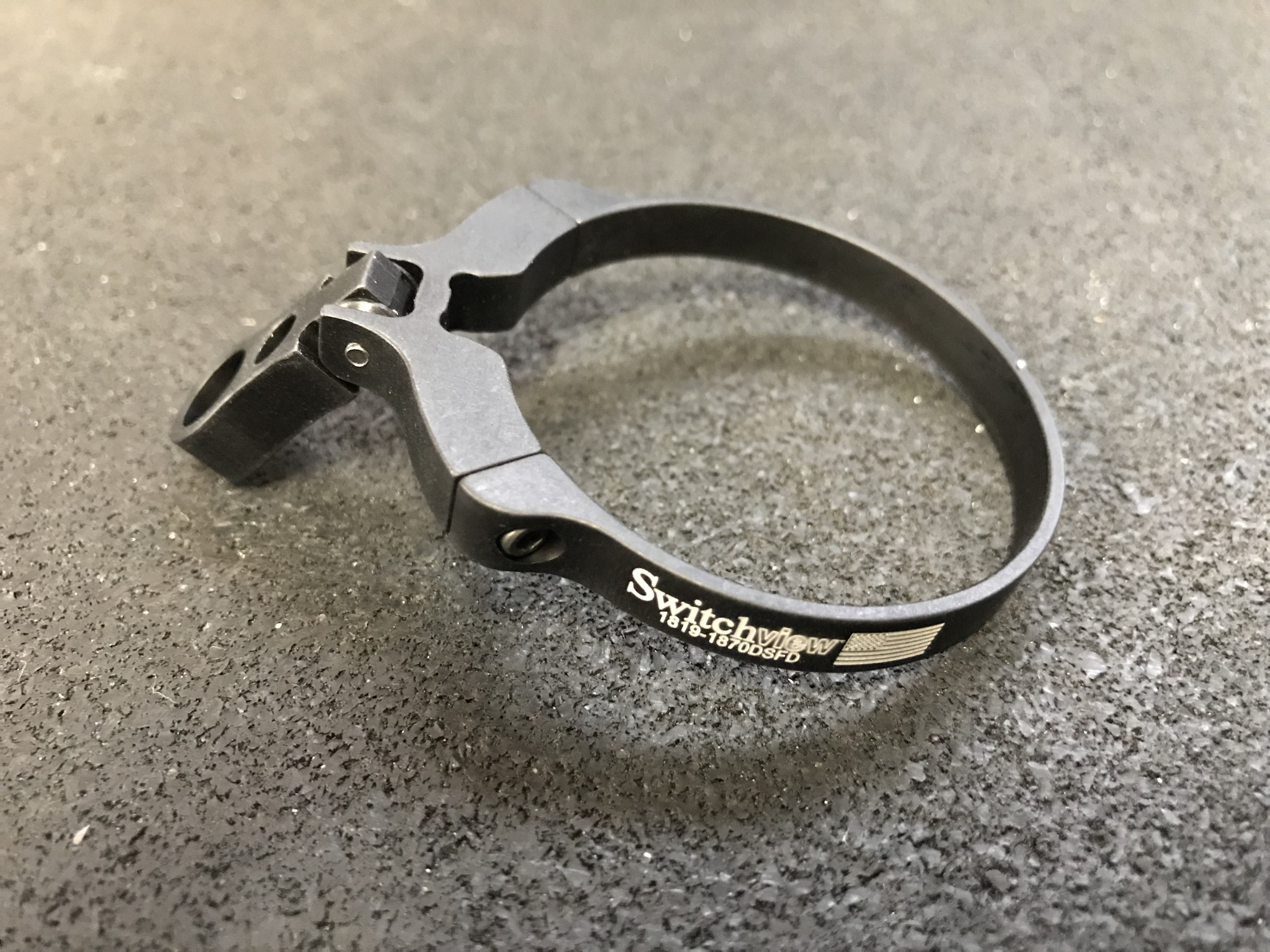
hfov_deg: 63.4
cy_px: 476
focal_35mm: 28
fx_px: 1027
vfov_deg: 49.7
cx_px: 635
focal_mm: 3.99
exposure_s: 1/4
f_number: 1.8
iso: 100
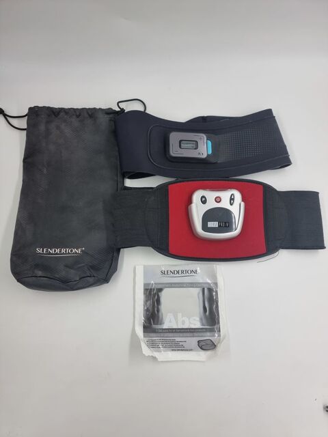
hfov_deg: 56.8
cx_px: 164
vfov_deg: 71.6
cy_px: 218
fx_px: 303
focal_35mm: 24
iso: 50
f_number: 1.8
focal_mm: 6.7
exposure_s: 1/104
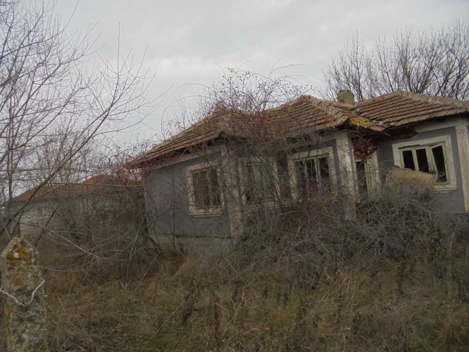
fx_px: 352
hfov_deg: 67.3
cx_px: 234
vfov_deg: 53.1
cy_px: 176
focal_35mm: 26
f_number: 3.5
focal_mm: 4.6
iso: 100
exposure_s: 1/400
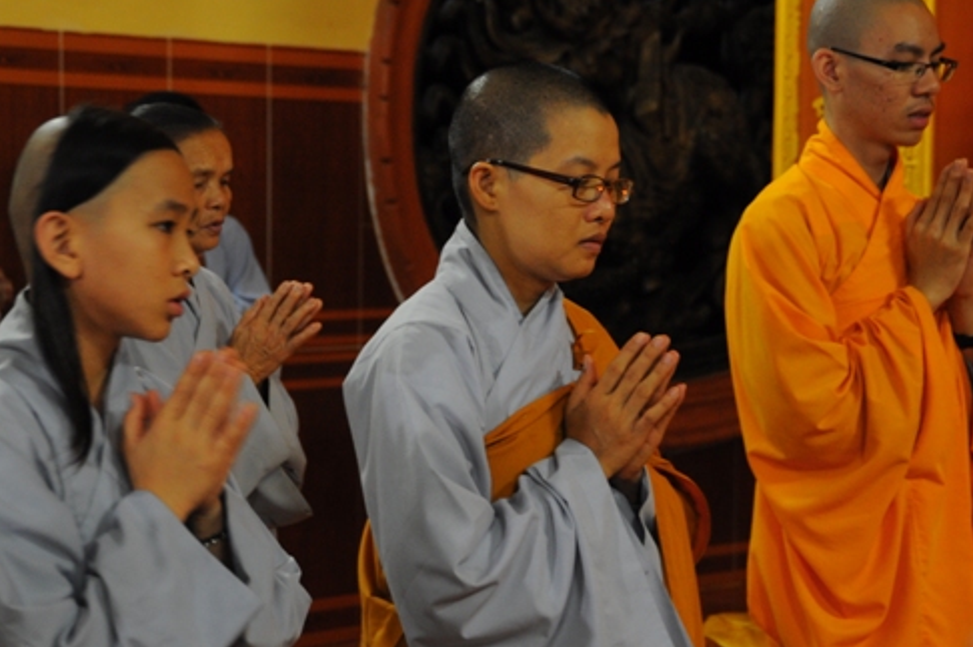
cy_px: 279
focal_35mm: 109
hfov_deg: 18.8
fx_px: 2934
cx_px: 478
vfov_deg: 12.6
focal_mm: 55
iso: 800
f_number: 4.8
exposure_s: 1/10
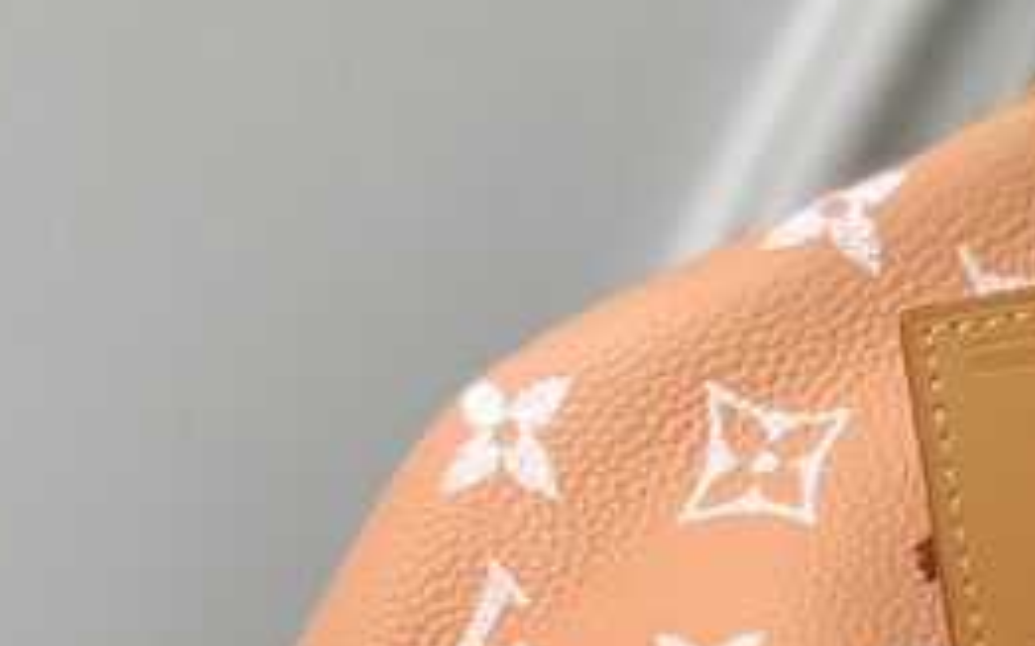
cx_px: 1519
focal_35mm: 304
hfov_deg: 6.8
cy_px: 1201
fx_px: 8573
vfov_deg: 4.3
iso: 80
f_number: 2.4
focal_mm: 6
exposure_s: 1/122
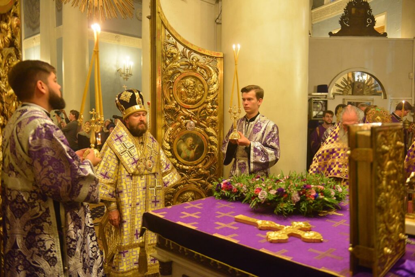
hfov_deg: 60.3
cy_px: 138
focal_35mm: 31
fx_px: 357
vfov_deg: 42.3
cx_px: 208
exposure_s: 1/60
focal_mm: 31
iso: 3200
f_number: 2.8
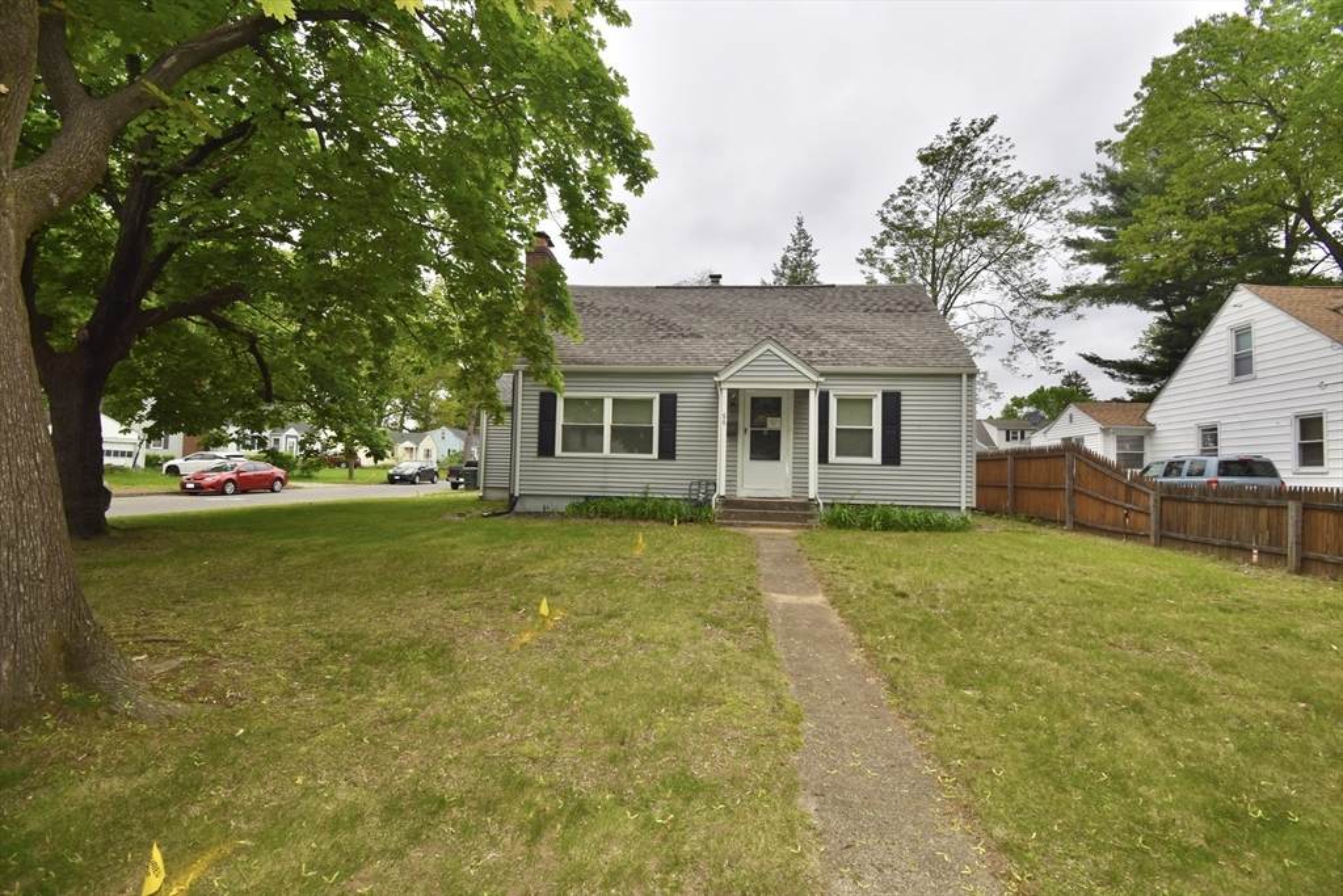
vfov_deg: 77.3
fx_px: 560
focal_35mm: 15
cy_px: 448
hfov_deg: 100.4
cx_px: 672
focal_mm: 10
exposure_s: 1/200
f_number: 8
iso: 100
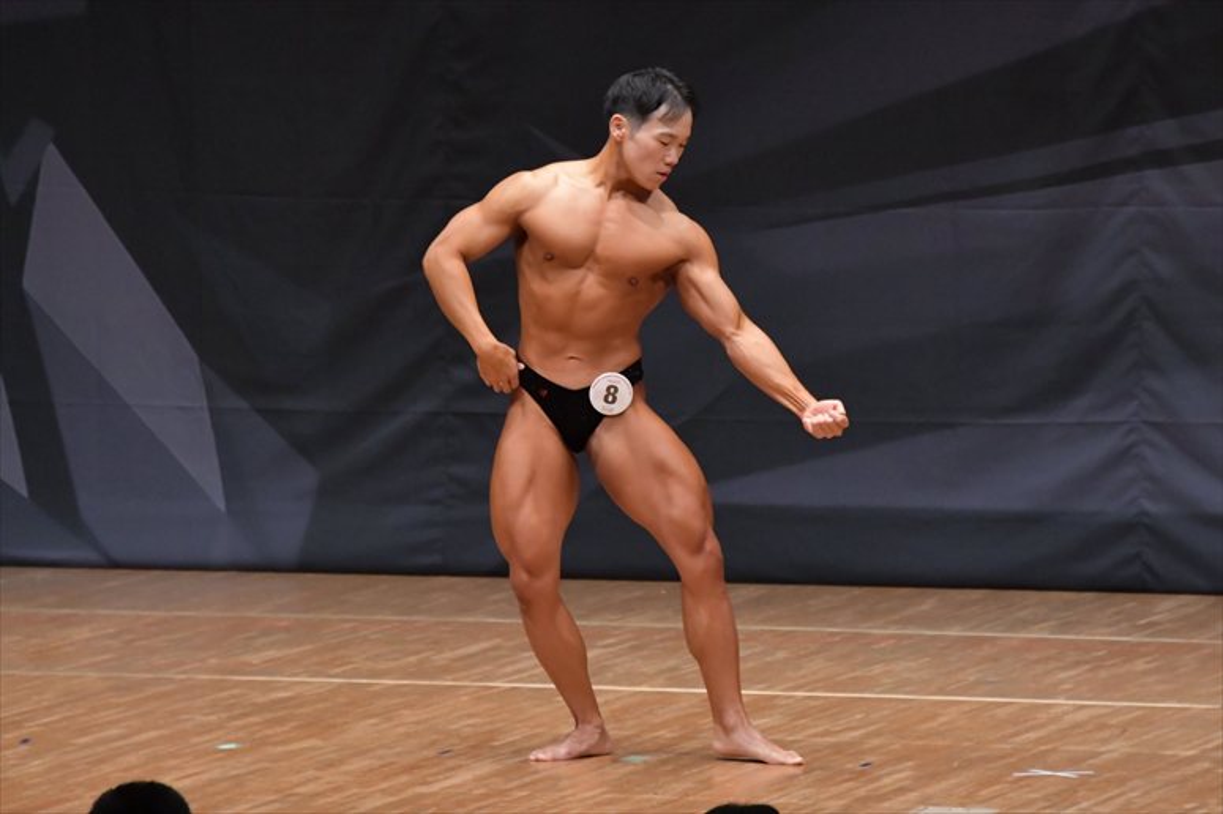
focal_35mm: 300
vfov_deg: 4.6
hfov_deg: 6.9
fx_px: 10187
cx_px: 612
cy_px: 407
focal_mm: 200
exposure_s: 1/400
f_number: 5.6
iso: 6400
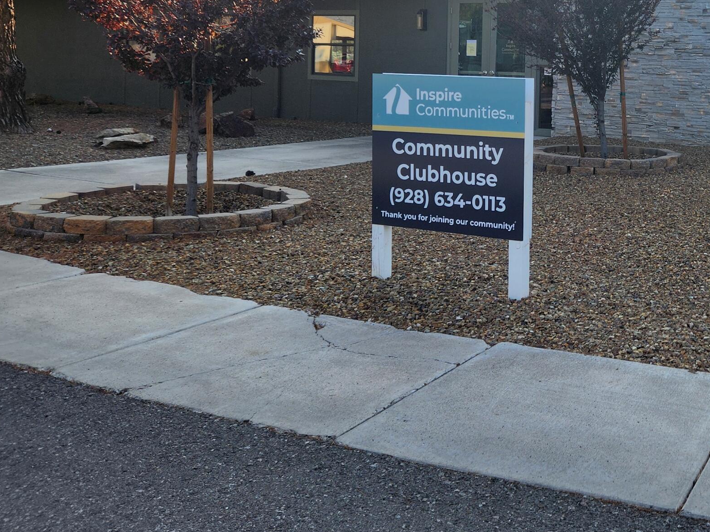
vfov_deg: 31.8
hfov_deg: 40.1
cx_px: 625
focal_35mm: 44
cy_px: 89
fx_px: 902
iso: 20
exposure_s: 1/890
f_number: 1.8
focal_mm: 5.4
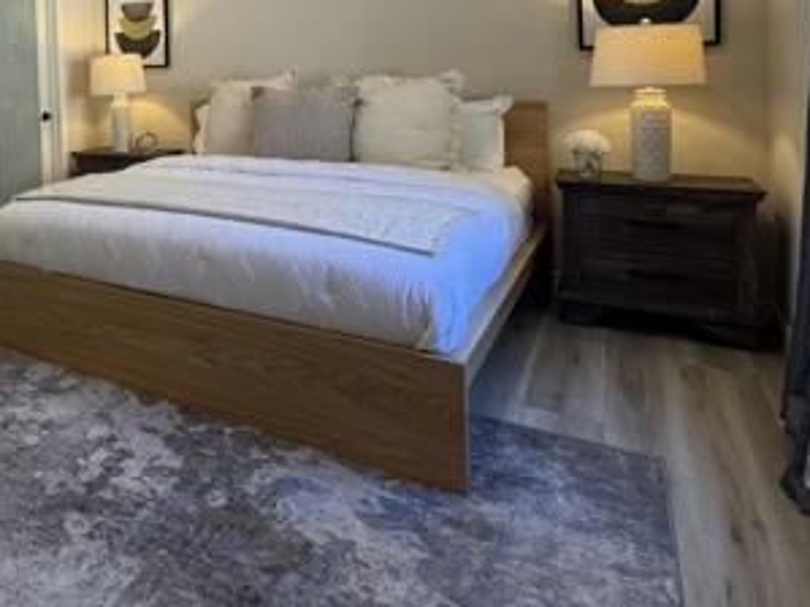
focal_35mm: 30
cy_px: 87
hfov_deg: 52.7
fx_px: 702
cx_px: 81
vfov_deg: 43.6
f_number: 2.2
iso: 160
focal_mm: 2.22
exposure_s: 1/120
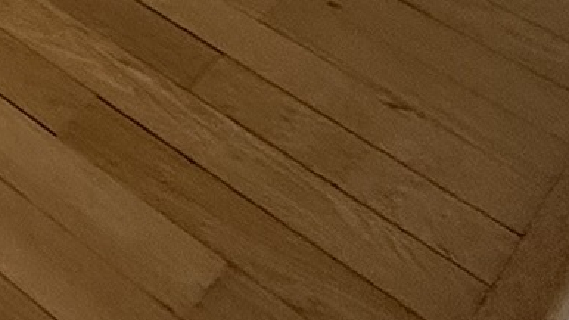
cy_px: -531
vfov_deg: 11.4
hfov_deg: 15.4
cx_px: -774
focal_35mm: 81
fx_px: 1222
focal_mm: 2.22
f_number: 2.2
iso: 320
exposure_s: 1/100
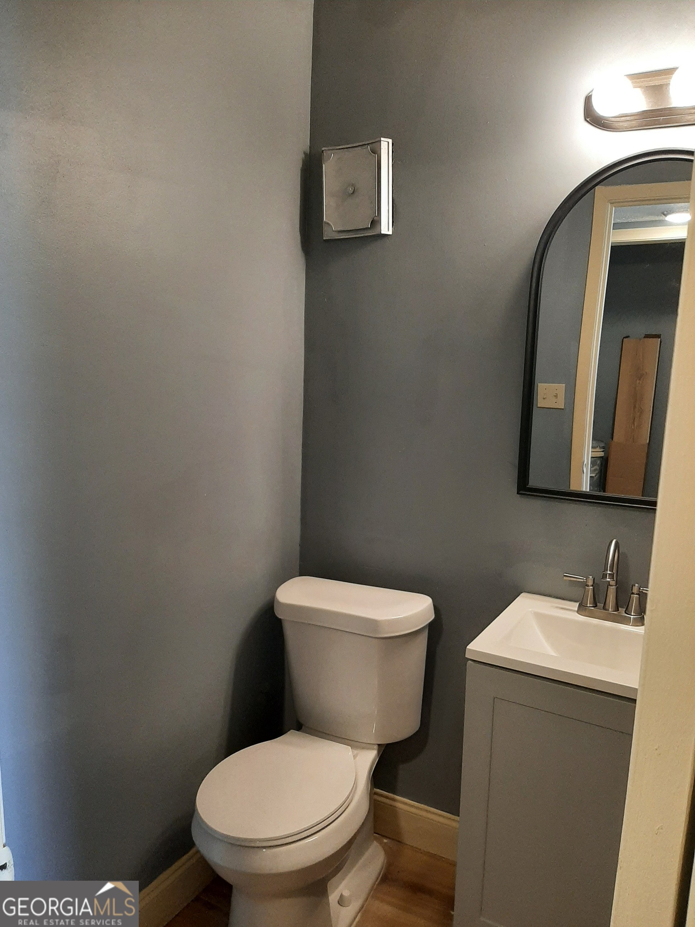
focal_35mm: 26
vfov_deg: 67.3
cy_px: 464
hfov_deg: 53.1
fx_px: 696
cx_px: 348
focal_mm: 3.93
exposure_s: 1/60
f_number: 1.7
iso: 200
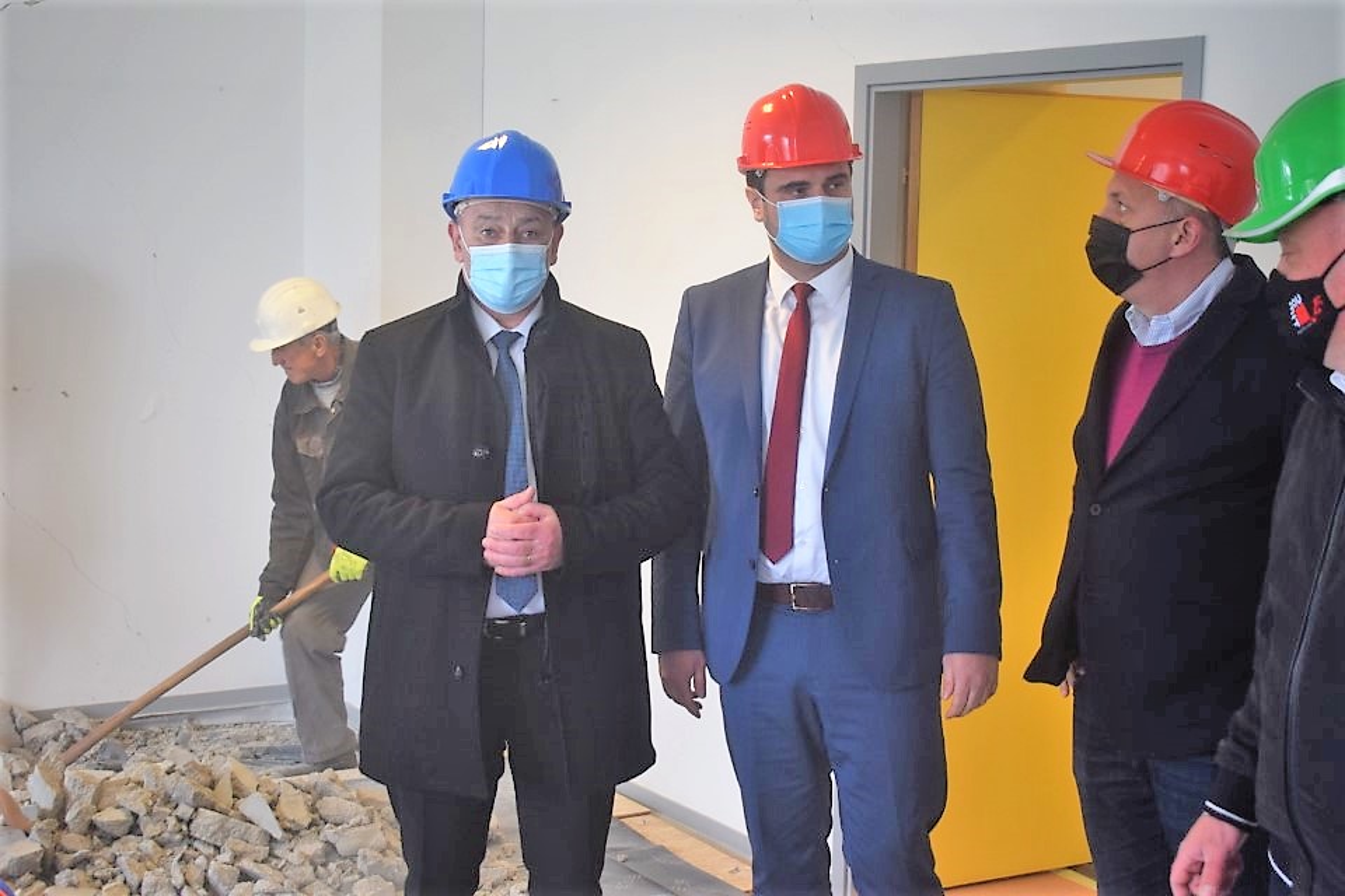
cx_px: 672
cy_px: 448
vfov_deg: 25.1
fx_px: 2017
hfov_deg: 36.9
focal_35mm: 54
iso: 560
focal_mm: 36
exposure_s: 1/60
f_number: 4.8
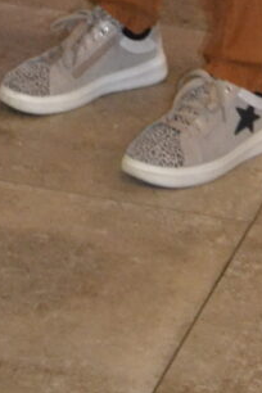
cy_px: -719
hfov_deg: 6.2
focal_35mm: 221
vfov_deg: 8.2
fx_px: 2412
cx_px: 122
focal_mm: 25
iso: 2000
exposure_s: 1/60
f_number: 4
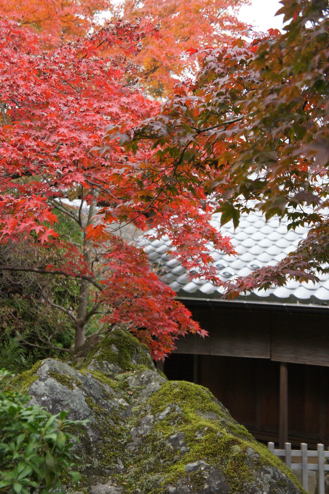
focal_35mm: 67
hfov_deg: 20.3
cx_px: 164
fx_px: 919
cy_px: 247
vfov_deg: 30.1
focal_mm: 45
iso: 800
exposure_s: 1/80
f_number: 5
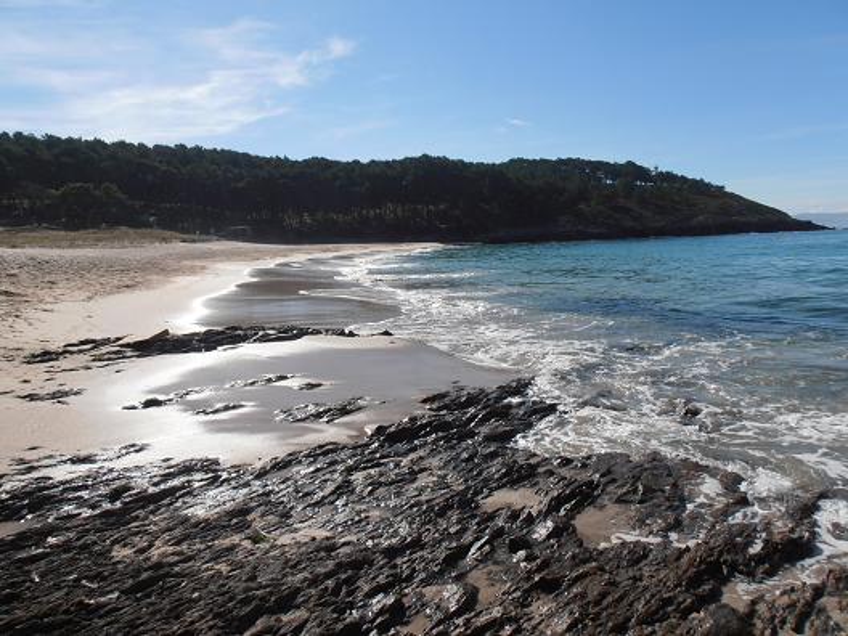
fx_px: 588
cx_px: 424
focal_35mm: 24
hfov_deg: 71.6
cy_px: 318
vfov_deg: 56.8
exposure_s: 1/400
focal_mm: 4.2
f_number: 7.9
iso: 80
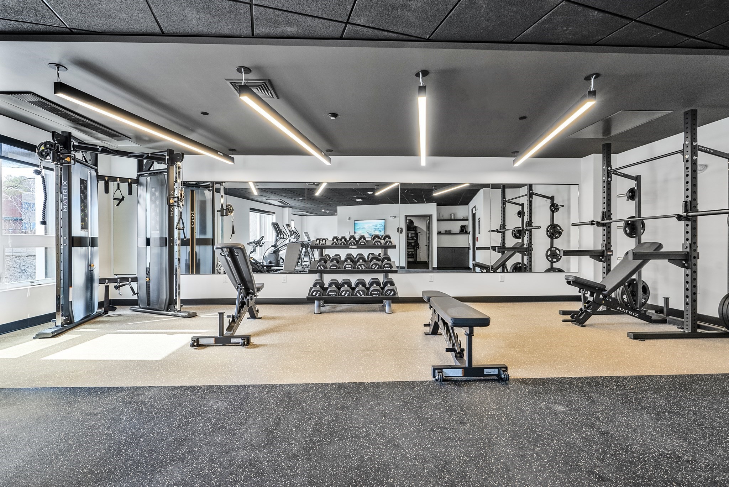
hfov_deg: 96.7
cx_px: 364
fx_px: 324
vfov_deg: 73.8
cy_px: 244
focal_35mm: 16
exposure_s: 1/15
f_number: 9
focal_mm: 16
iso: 640
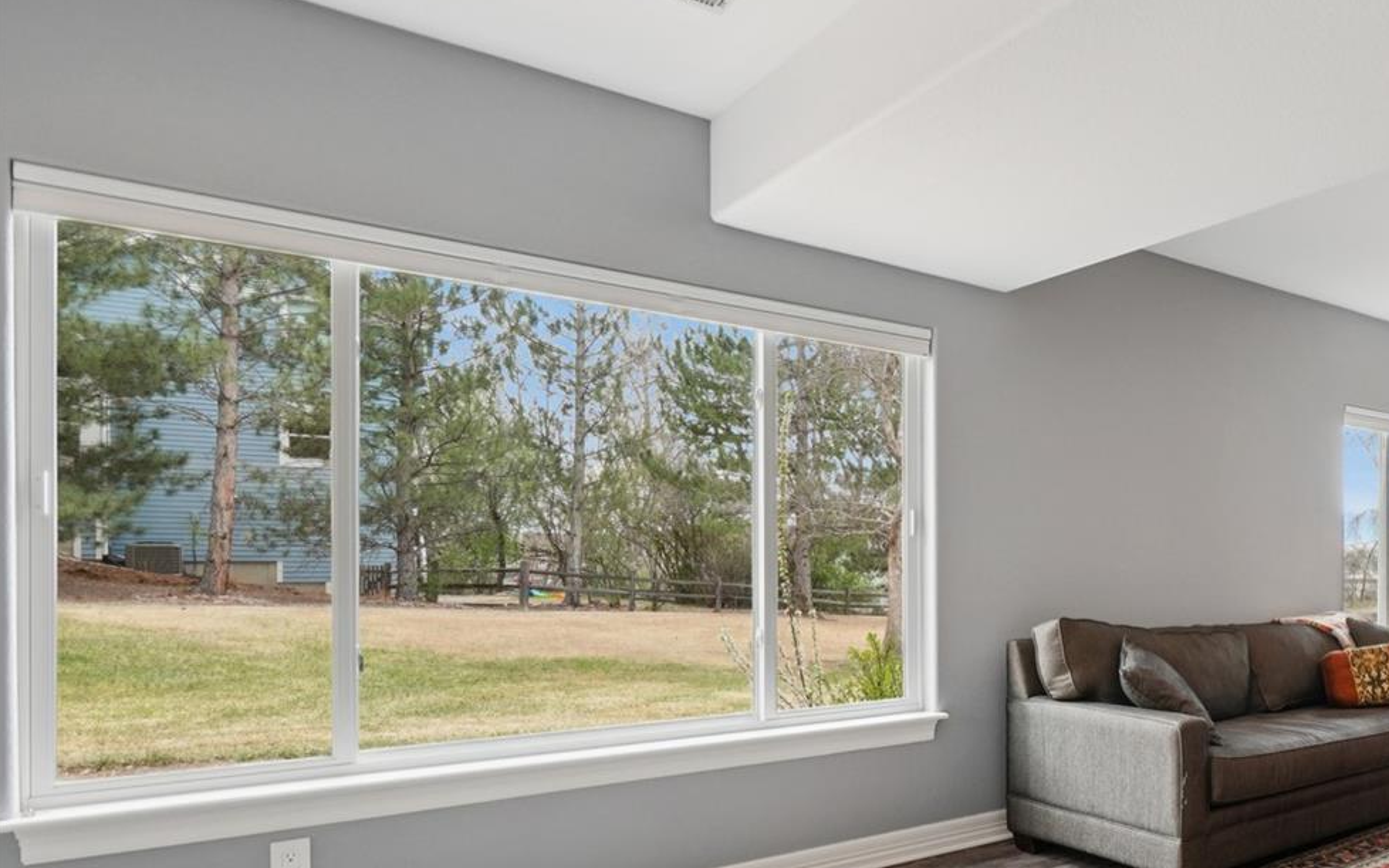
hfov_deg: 65.3
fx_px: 946
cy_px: 557
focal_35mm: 25
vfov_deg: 48.7
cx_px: 1132
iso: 400
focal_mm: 10
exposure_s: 1/50
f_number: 8
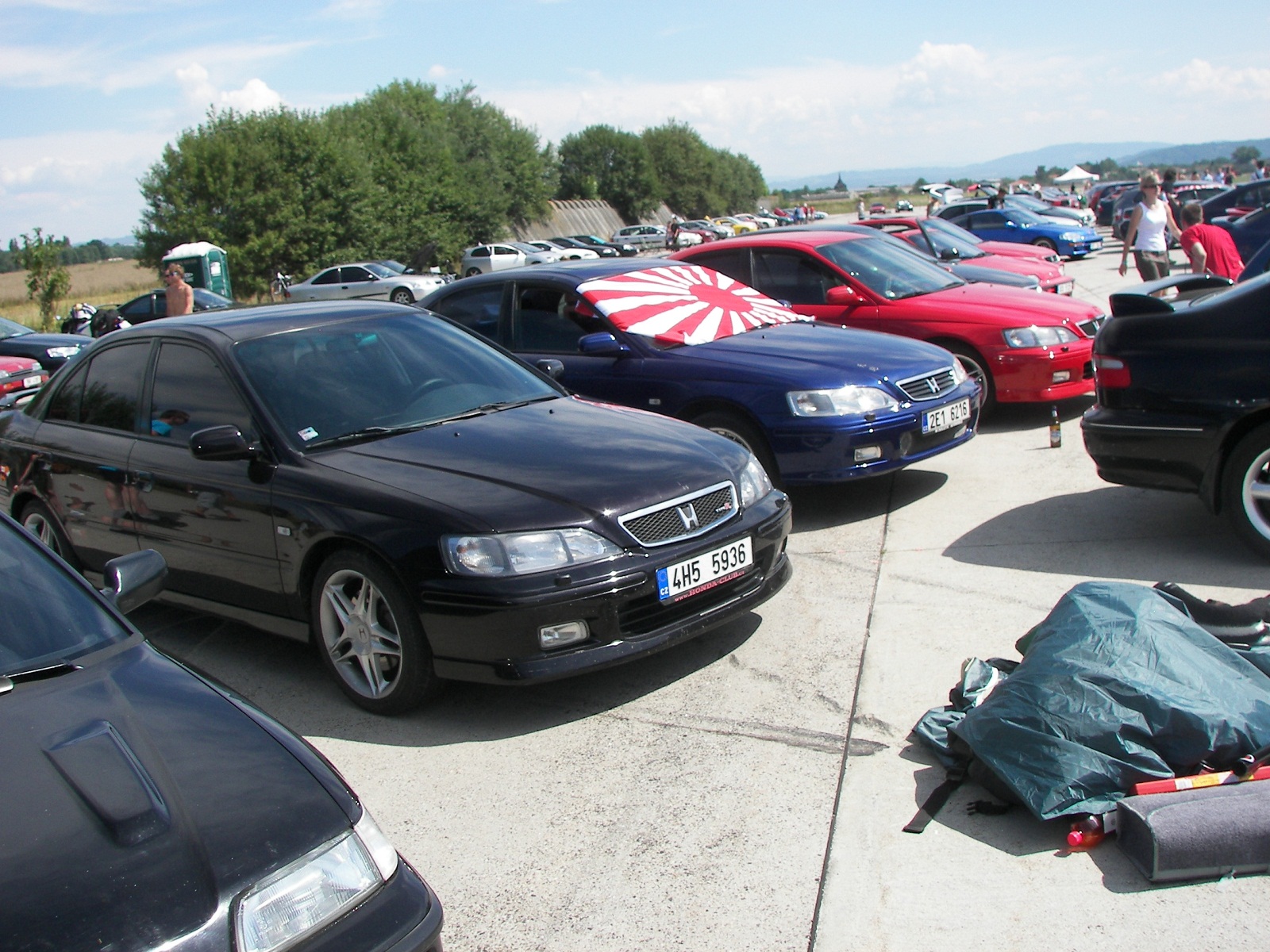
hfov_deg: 51.4
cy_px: 476
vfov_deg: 39.7
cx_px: 635
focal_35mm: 36
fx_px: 1321
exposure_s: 1/500
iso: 50
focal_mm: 6
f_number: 4
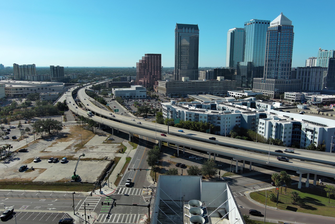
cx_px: 168
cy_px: 112
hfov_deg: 63.7
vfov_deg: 45.0
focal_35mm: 29
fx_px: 270
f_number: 2.8
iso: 100
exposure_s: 1/1767
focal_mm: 10.57
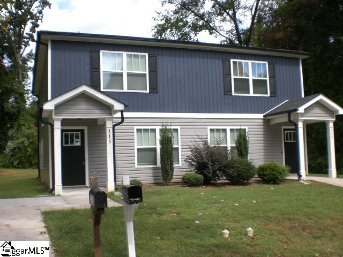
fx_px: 377
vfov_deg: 37.7
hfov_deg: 49.0
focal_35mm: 38
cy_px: 128
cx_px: 172
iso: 50
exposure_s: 1/200
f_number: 4.4
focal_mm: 6.3
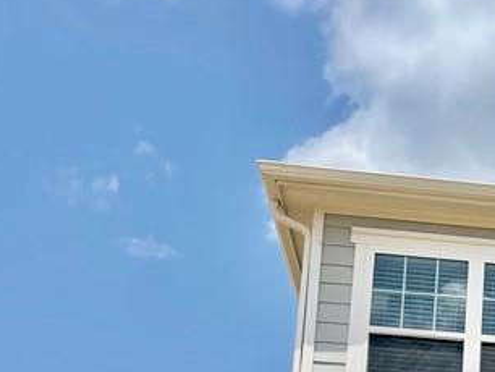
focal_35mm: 87
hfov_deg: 20.3
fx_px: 1245
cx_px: 663
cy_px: 558
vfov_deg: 15.6
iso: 32
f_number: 1.6
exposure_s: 1/5556
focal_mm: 4.2
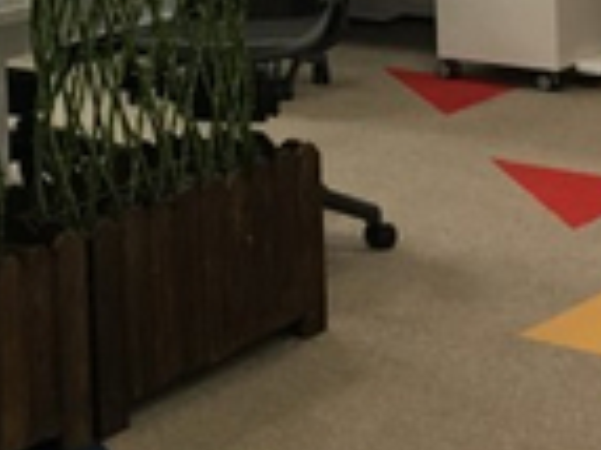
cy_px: -267
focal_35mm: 130
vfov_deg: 10.9
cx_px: -97
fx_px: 2255
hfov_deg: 14.7
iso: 64
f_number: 2.2
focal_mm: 4.15
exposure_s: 1/33
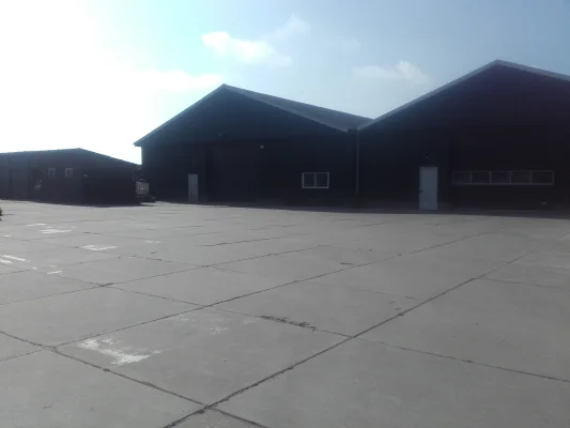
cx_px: 285
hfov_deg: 58.3
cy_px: 214
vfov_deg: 45.5
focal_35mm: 31
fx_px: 511
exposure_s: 1/2731
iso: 50
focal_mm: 3.31
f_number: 2.2
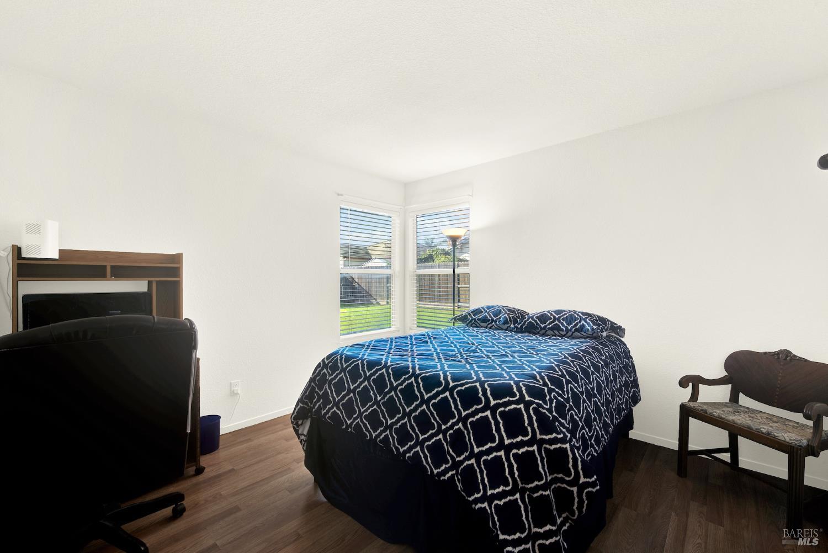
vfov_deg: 81.3
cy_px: 276
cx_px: 414
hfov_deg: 104.2
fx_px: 322
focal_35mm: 14
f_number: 14
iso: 100
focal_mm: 14
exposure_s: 1/5
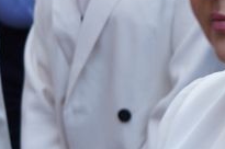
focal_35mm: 267
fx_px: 1666
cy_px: -67
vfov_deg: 5.1
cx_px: 370
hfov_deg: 7.5
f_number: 4
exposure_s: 1/100
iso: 125
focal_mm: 42
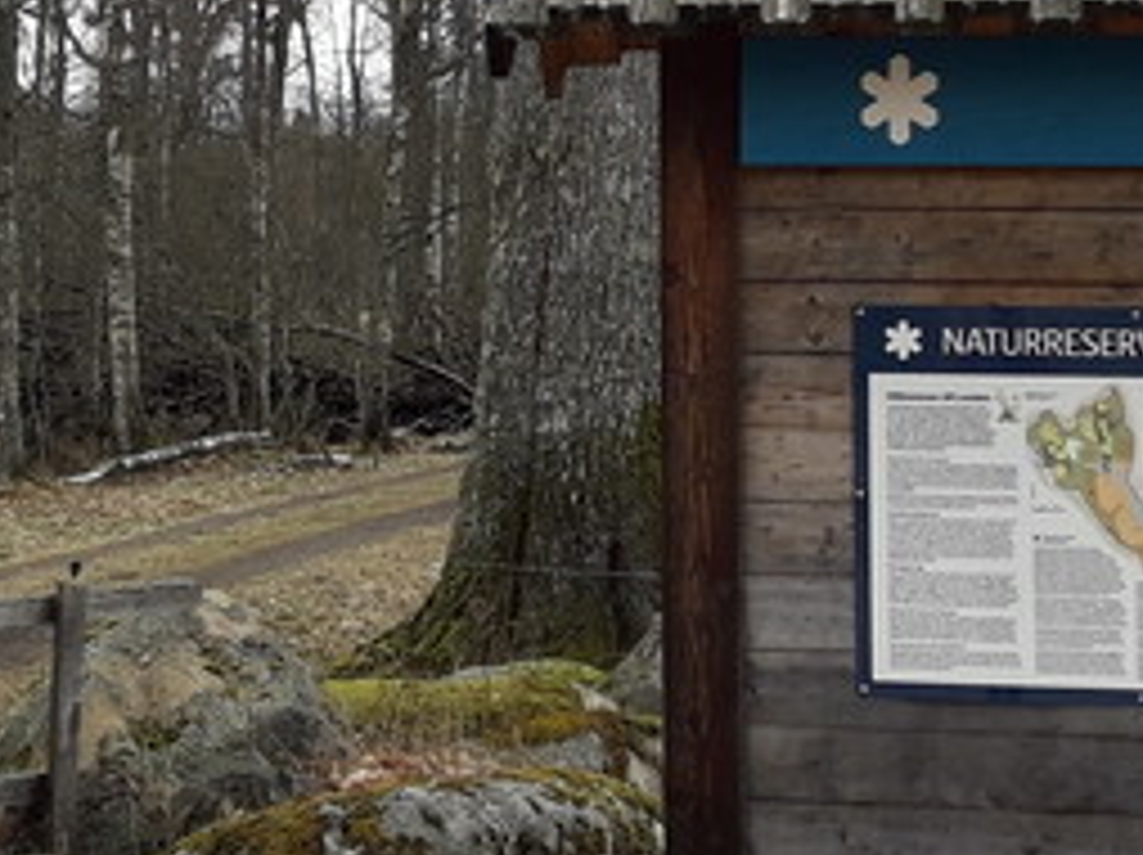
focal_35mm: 106
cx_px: 410
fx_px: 3497
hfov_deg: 18.5
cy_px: 76
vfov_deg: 13.8
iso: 40
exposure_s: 1/494
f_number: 1.9
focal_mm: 3.7
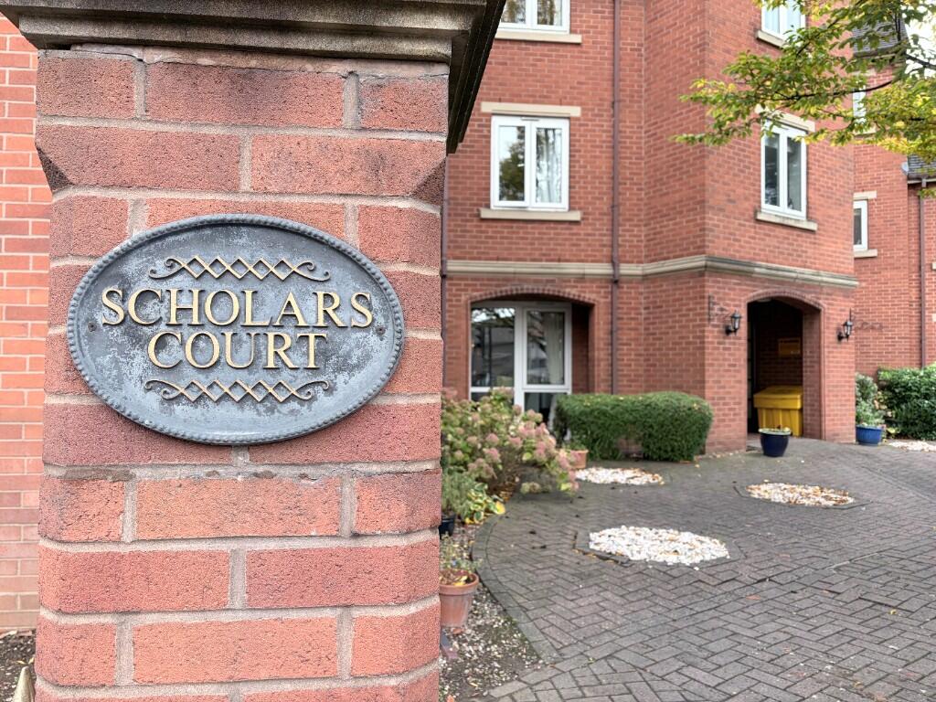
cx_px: 468
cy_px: 351
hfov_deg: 67.3
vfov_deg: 53.1
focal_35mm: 26
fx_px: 703
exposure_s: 1/122
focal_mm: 5.96
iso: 50
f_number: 1.6
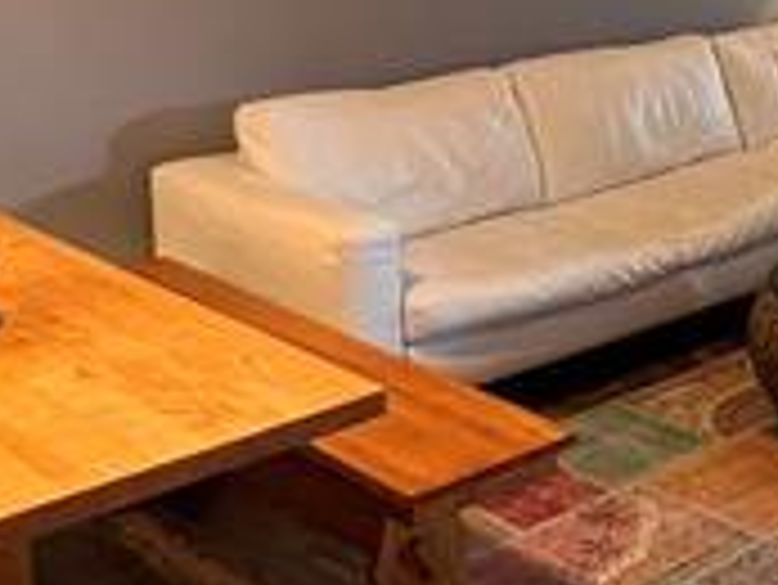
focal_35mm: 60
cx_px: 774
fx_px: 1349
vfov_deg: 24.0
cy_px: 108
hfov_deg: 30.0
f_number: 1.8
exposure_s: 1/60
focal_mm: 1.57
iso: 640
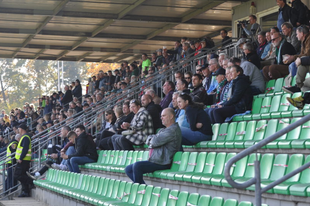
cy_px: 130
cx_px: 149
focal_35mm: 133
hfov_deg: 15.4
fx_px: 1144
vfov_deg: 10.3
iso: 200
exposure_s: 1/200
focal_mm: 70
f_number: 4.5
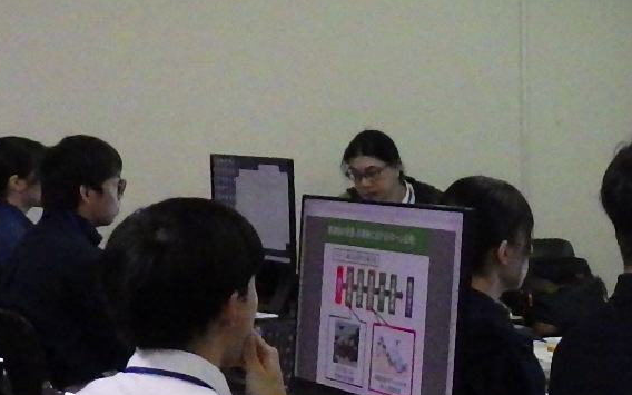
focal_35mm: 107
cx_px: 651
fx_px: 1843
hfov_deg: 18.9
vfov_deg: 12.1
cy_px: 372
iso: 400
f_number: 3.5
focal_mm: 5
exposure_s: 1/45
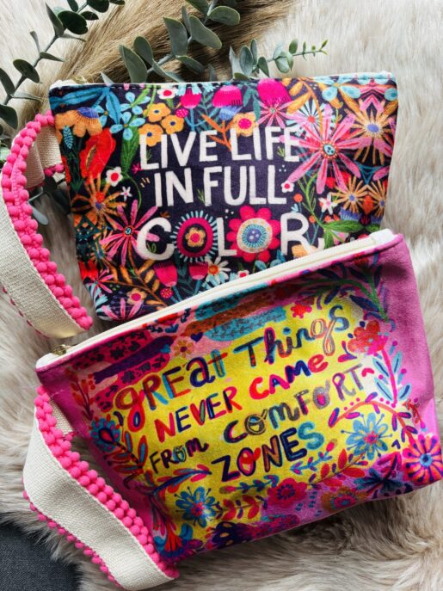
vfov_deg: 67.3
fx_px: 444
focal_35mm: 26
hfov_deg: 53.0
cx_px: 222
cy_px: 296
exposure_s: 1/60
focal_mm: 5.96
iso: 160
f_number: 1.6
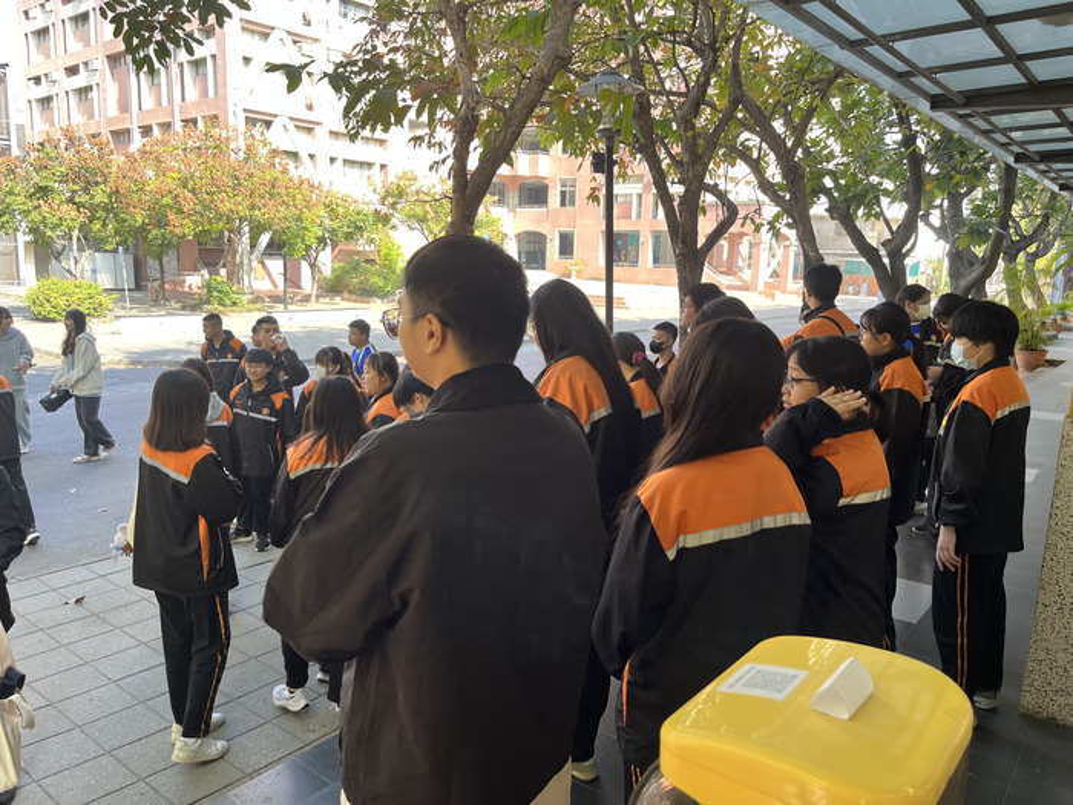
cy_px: 402
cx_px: 536
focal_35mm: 26
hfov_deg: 67.3
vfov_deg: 53.1
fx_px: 806
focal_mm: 5.1
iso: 32
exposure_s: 1/143
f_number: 1.6
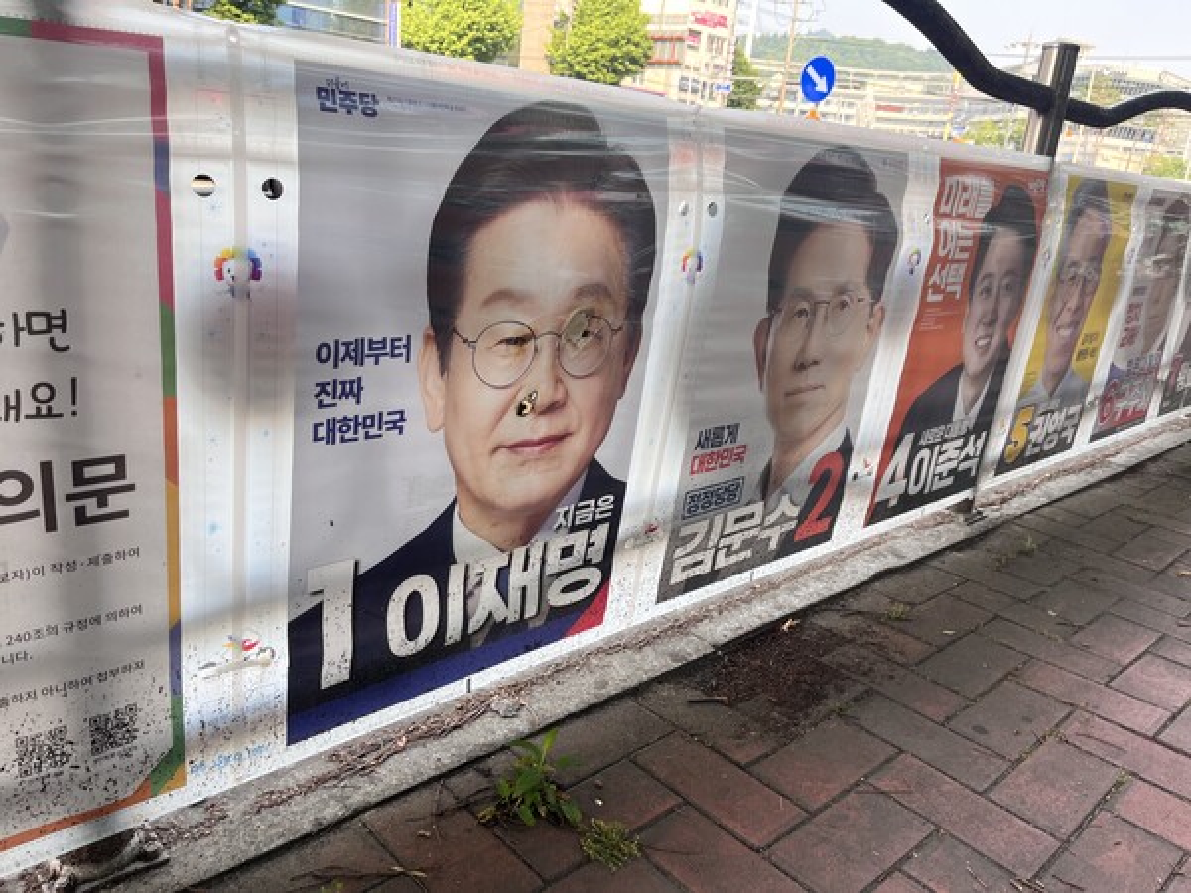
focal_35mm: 26
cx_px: 596
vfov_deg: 53.1
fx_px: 895
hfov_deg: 67.3
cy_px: 446
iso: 50
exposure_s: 1/269
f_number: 1.6
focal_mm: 5.1
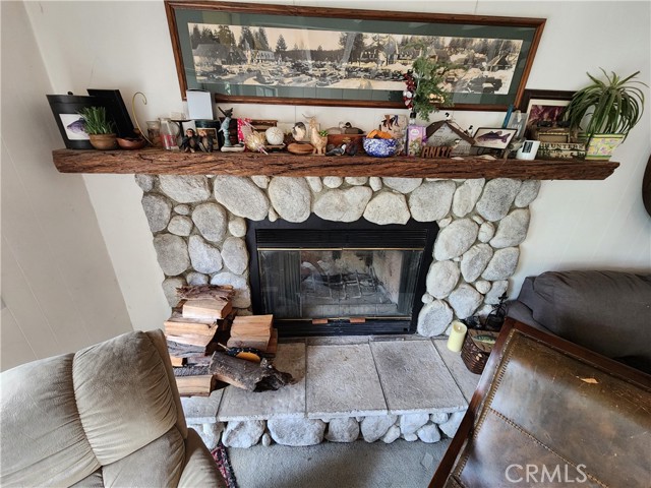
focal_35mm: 13
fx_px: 244
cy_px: 244
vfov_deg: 89.9
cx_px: 326
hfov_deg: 106.2
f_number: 2.2
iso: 320
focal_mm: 2.2
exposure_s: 1/30
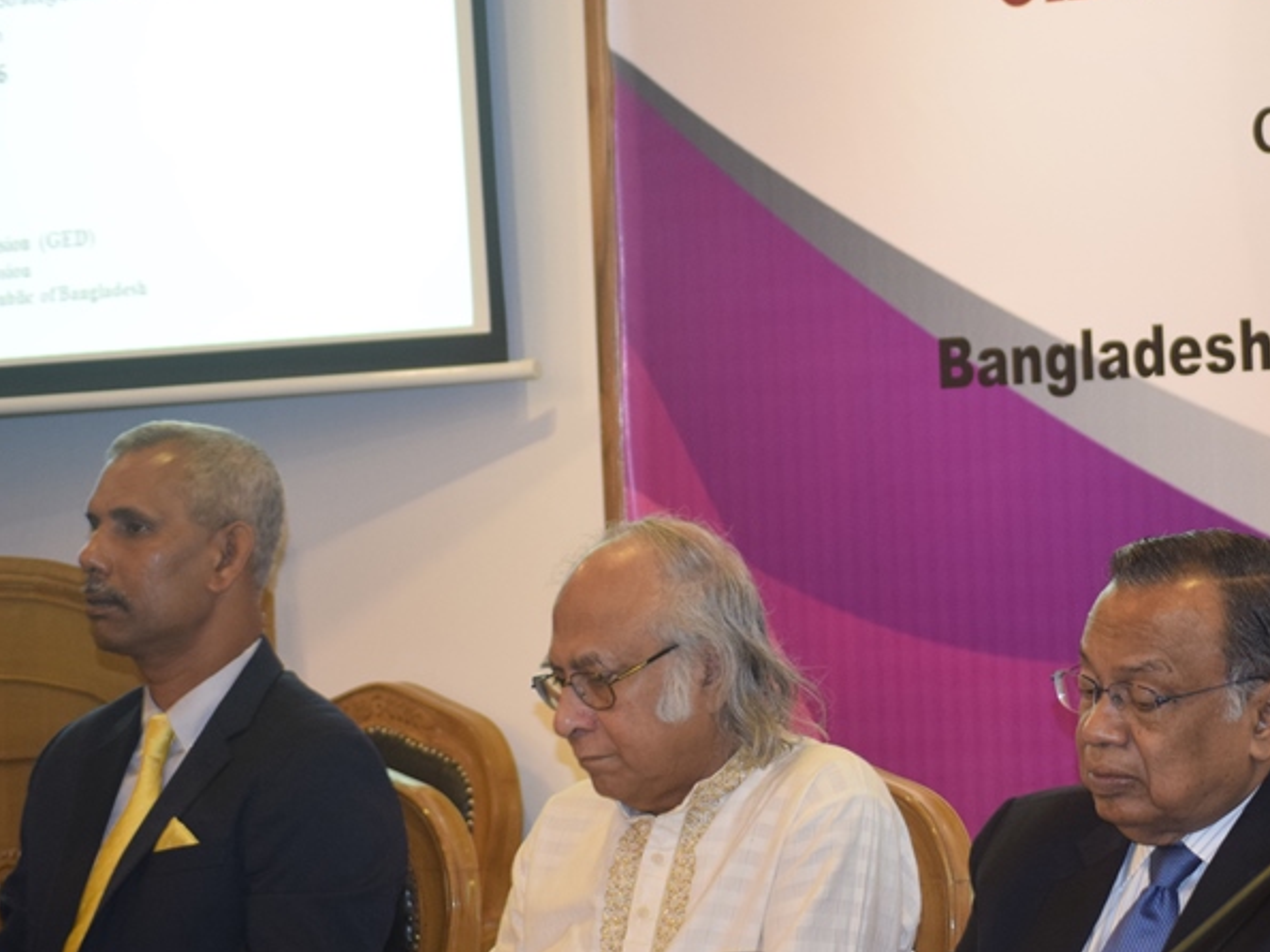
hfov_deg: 13.2
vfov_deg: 9.9
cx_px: 969
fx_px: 5465
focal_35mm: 149
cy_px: 597
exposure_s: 1/80
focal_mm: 60
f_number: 4.5
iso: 800
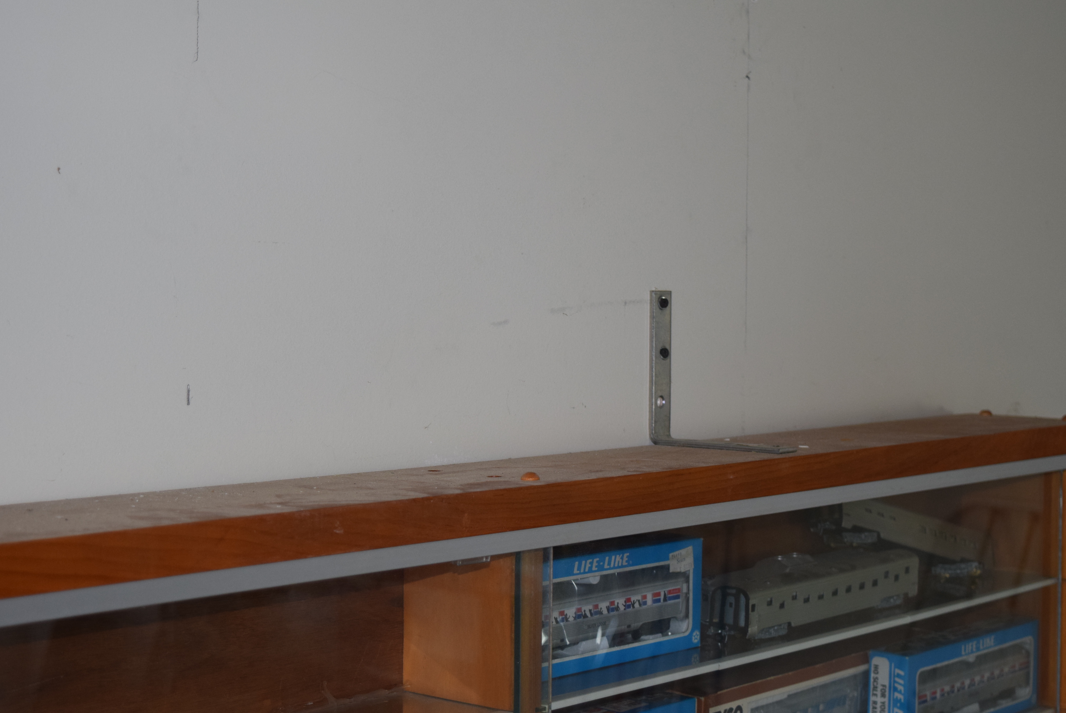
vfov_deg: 20.2
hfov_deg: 29.8
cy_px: 356
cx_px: 533
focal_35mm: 68
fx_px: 2000
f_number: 5
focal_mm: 45
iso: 800
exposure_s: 1/100
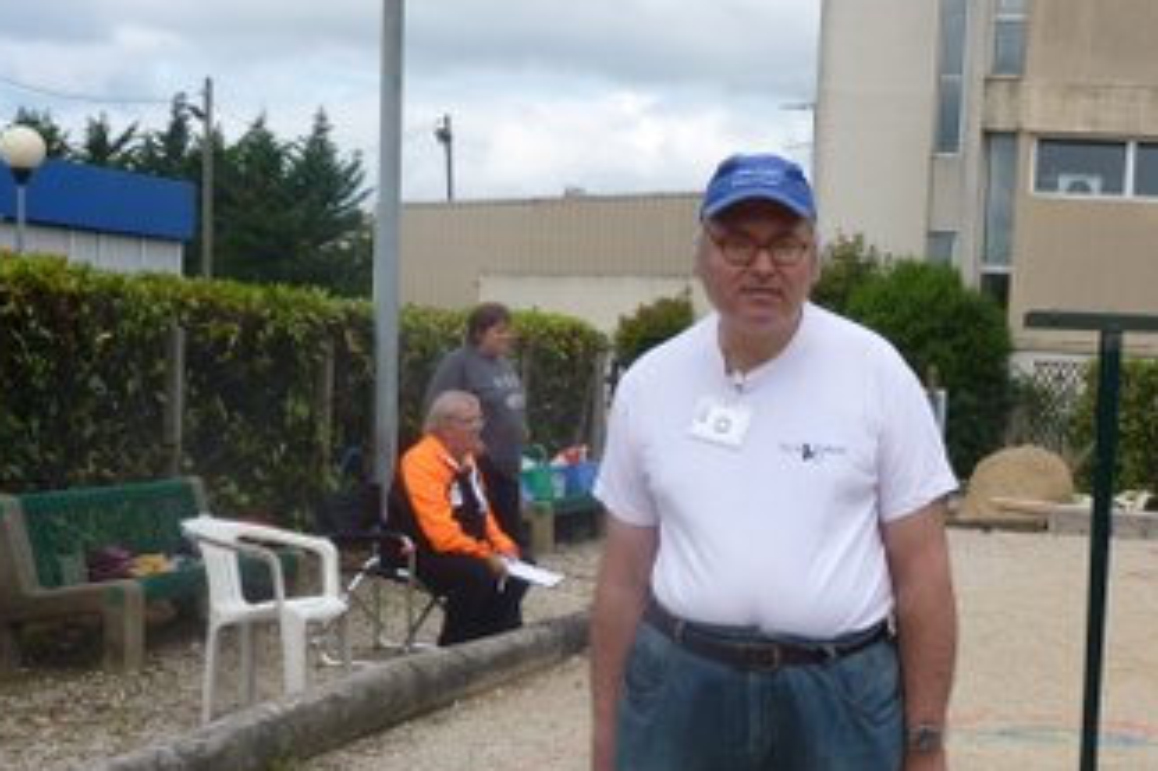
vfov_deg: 19.6
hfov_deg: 29.0
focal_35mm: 69
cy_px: 544
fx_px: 2218
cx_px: 806
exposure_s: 1/640
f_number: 3
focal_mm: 8
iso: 80
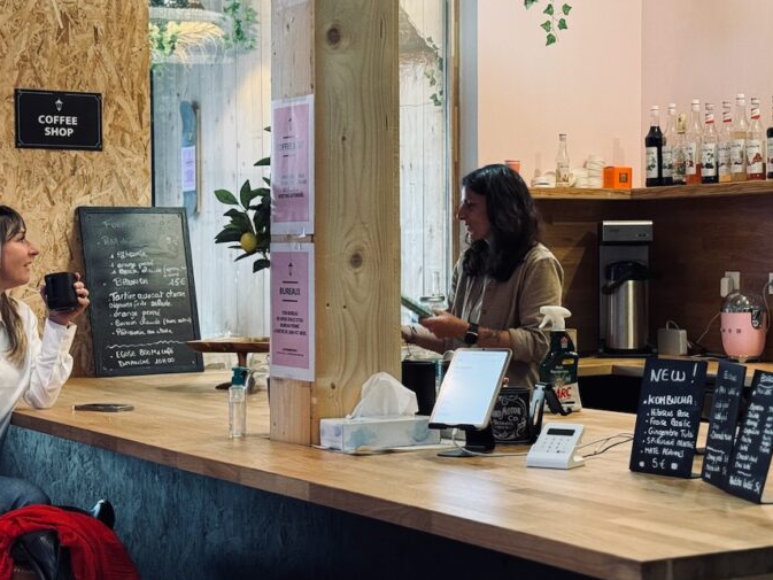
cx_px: 454
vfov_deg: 20.2
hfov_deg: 26.6
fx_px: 1630
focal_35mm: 73
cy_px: 278
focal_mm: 6.76
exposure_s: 1/60
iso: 200
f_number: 1.78
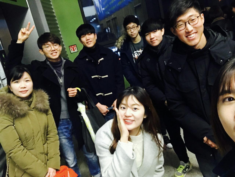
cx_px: 118
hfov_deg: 56.8
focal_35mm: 32
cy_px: 88
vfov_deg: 44.2
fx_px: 217
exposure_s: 1/15
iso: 320
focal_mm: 2.87
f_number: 2.2
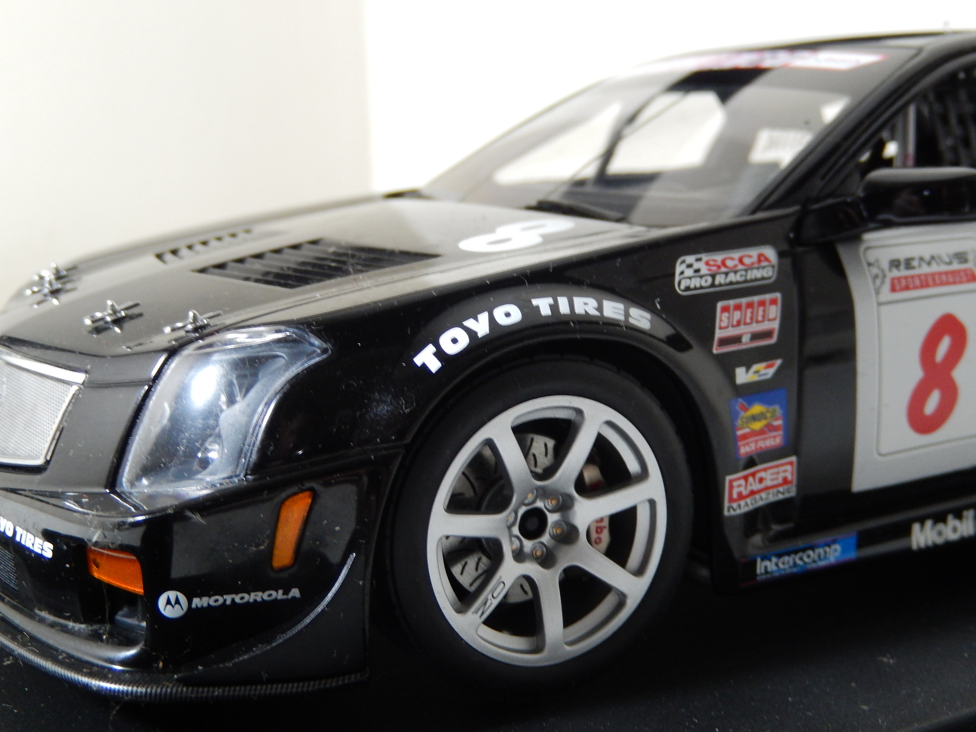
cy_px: 366
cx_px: 488
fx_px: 1438
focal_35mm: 51
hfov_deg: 37.5
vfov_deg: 28.6
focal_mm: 9.2
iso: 400
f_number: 4.5
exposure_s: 1/10
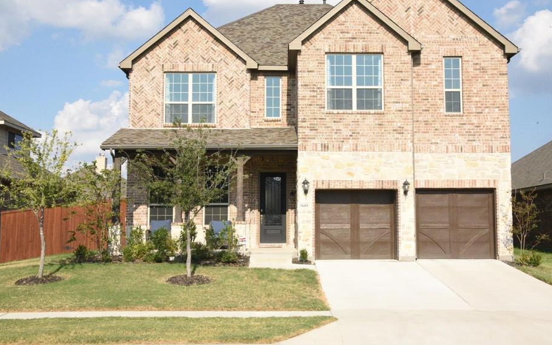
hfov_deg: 43.4
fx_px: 692
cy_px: 153
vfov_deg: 28.0
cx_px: 301
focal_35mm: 46
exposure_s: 1/4000
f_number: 22
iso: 12800
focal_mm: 40
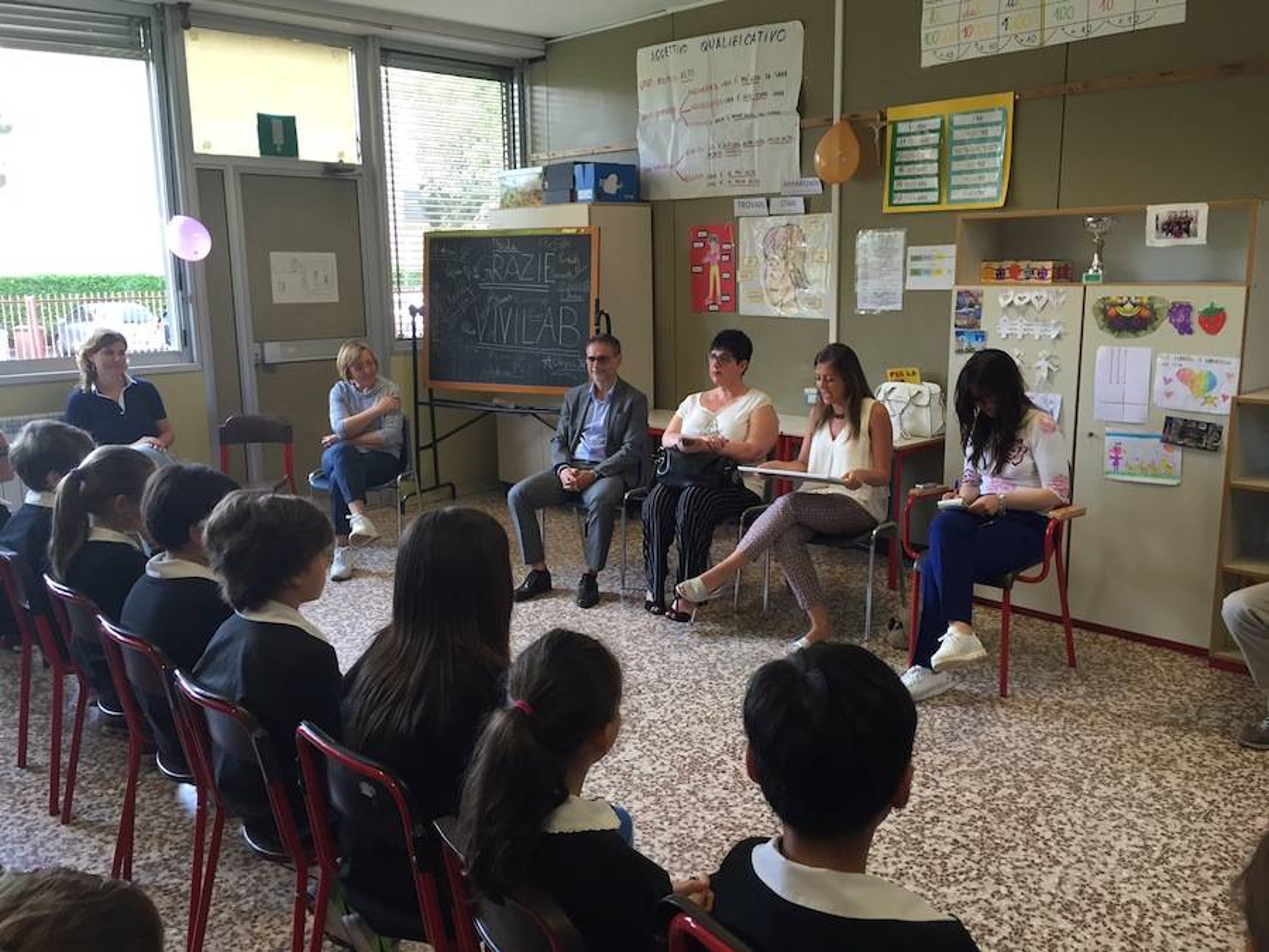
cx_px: 634
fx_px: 1063
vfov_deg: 48.2
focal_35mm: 29
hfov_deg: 61.7
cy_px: 476
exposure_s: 1/30
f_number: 2.2
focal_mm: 4.15
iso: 32
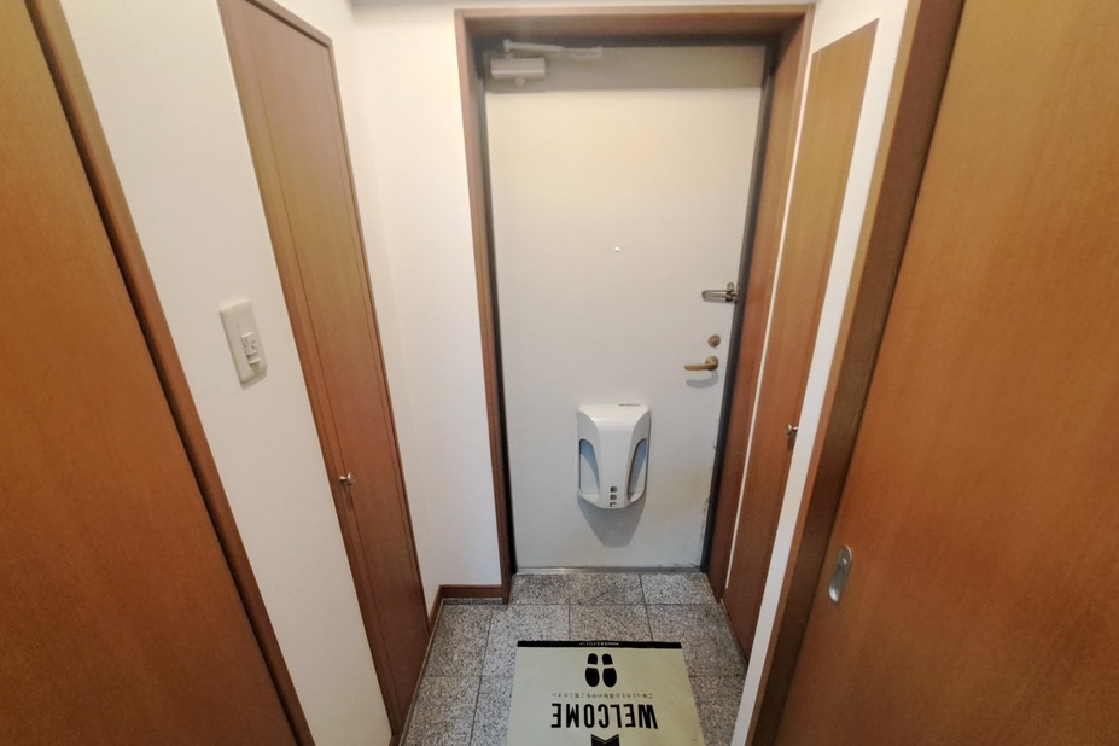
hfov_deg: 104.3
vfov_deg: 81.2
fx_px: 435
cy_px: 387
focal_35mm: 14
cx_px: 556
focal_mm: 1.74
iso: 640
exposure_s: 1/20
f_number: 2.2
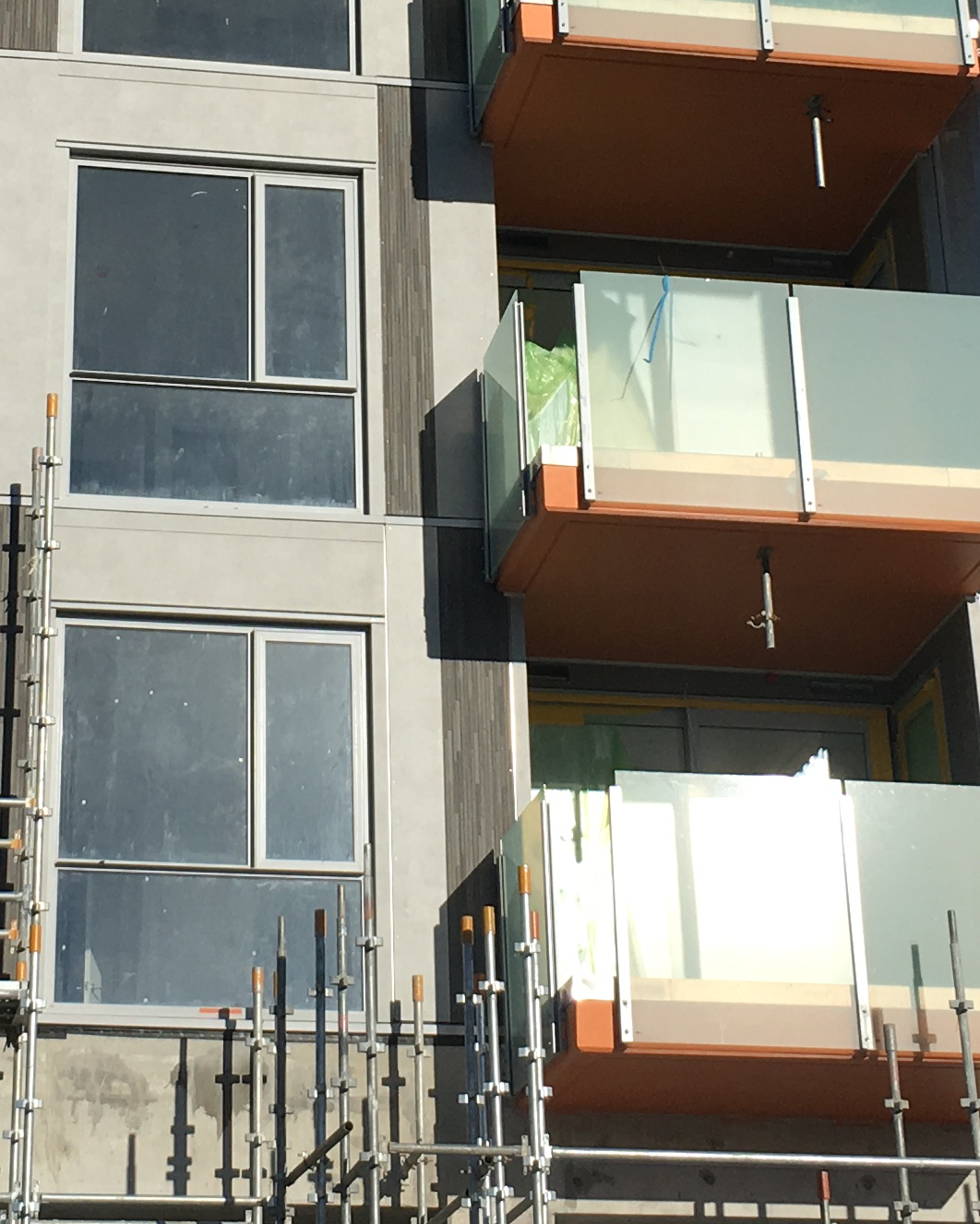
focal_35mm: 86
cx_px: 338
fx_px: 3117
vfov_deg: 21.9
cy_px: 252
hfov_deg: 17.8
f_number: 2.2
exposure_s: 1/2959
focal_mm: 4.15
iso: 25
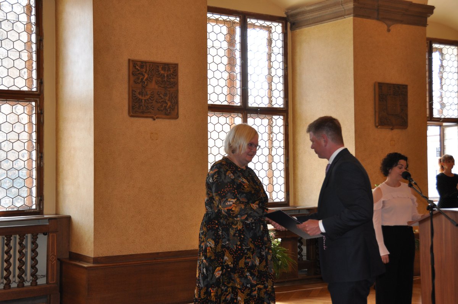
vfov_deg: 30.8
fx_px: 553
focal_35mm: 44
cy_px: 152
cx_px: 229
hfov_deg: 45.0
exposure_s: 1/125
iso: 400
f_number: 4
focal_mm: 29
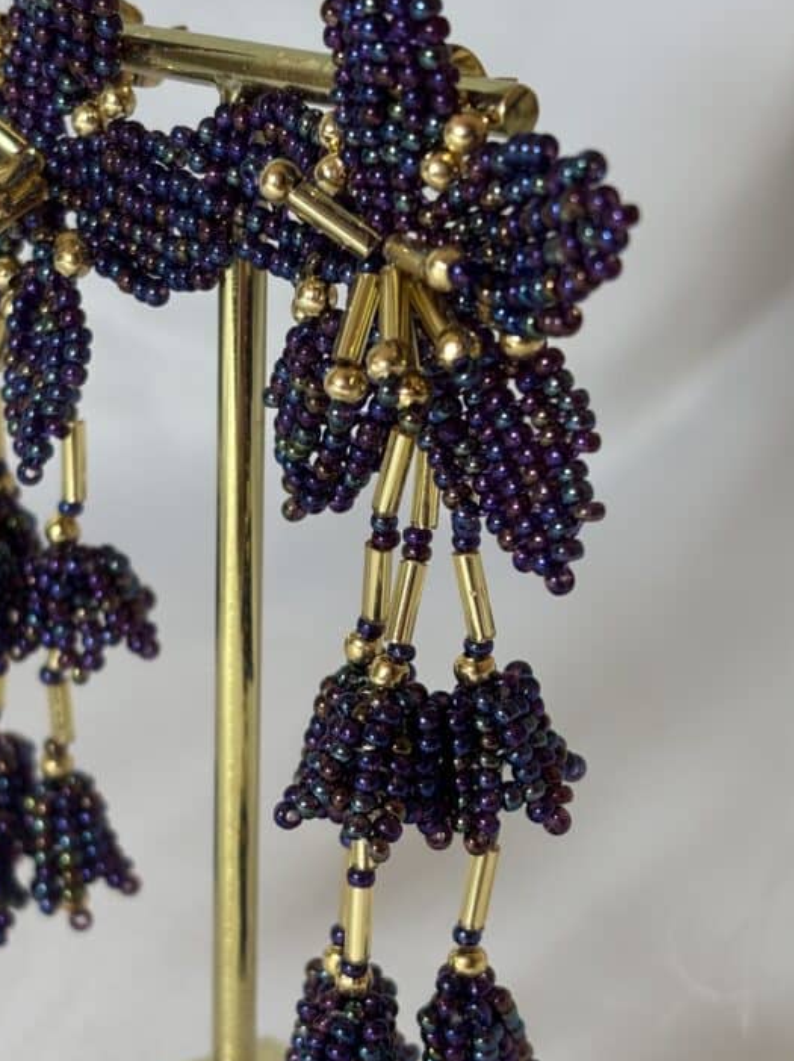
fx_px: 2326
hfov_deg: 19.3
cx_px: 301
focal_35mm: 76
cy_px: 590
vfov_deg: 25.7
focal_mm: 5.96
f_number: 1.6
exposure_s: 1/100
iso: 32
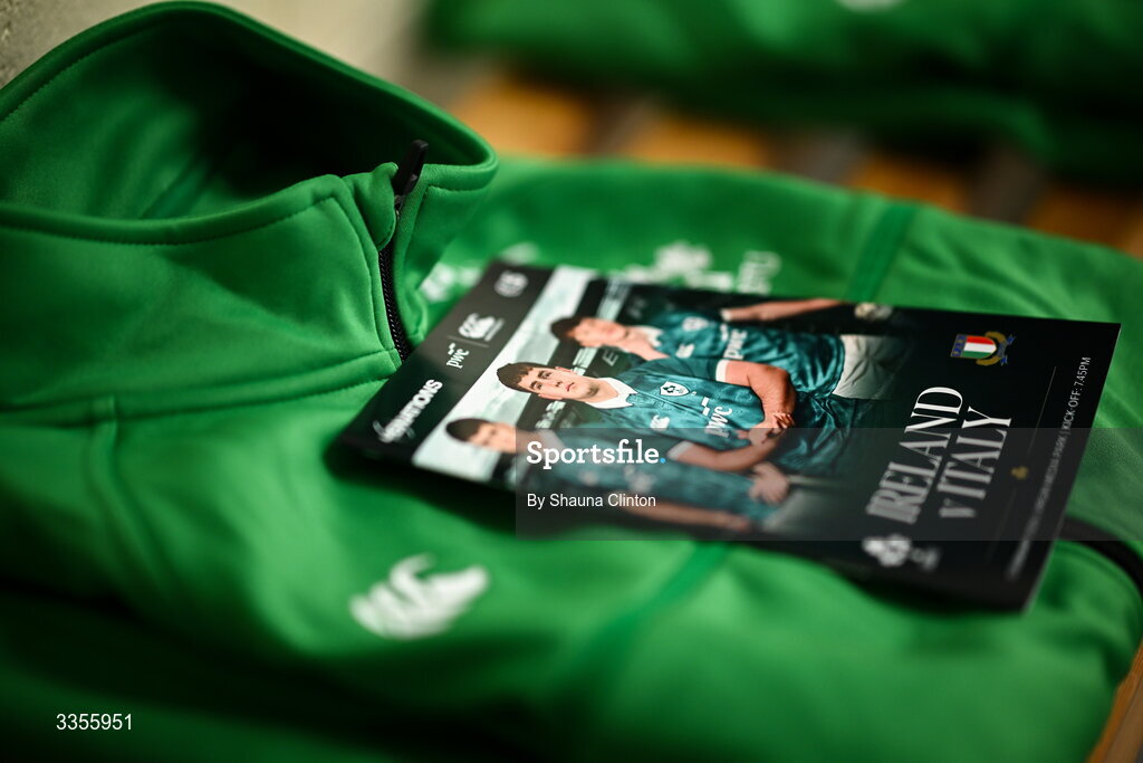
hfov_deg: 19.5
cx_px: 572
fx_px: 3334
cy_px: 382
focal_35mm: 105
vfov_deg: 13.0
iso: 640
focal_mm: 105
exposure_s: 1/500
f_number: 1.4
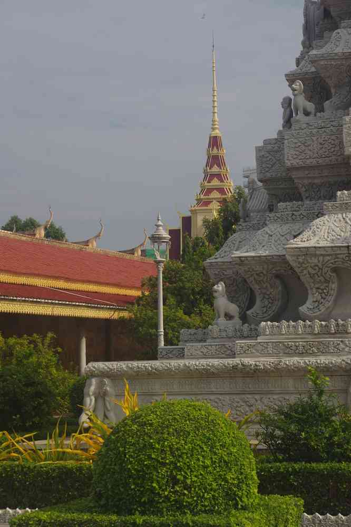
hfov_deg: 16.6
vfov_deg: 24.6
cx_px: 176
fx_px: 1206
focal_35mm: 82
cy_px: 264
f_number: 11
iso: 200
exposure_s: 1/125
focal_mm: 55
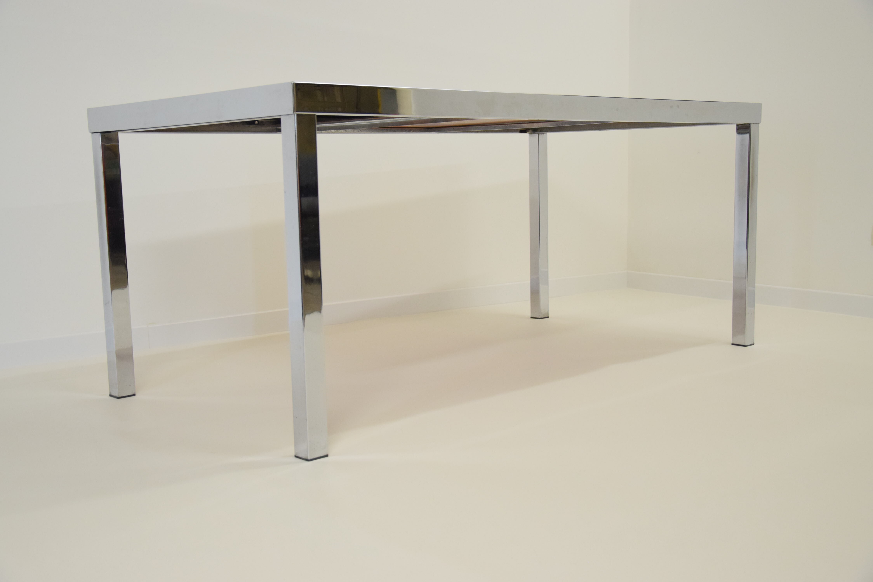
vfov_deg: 31.9
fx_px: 1019
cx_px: 436
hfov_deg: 46.4
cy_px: 291
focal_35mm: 42
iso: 1600
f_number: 4
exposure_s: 1/60
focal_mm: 28
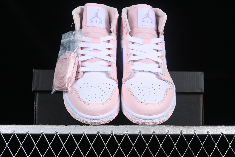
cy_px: 78
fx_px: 490
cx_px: 118
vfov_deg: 18.2
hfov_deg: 27.0
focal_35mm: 75
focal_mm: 50
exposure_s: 1/80
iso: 160
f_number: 8
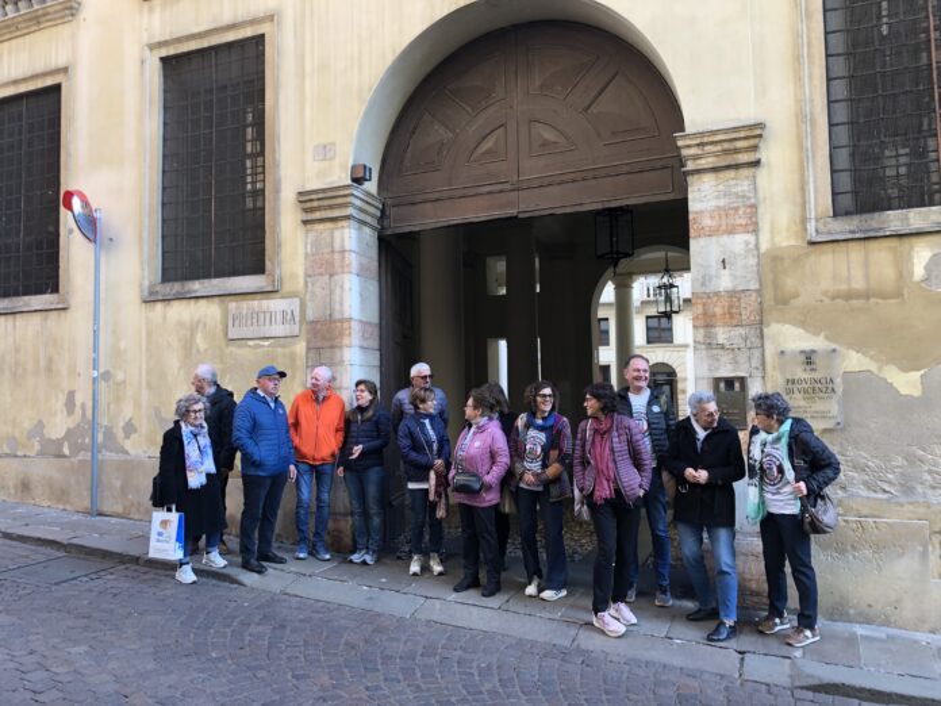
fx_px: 761
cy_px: 353
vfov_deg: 49.7
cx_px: 470
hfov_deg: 63.4
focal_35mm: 28
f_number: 1.8
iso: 32
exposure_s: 1/120
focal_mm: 4
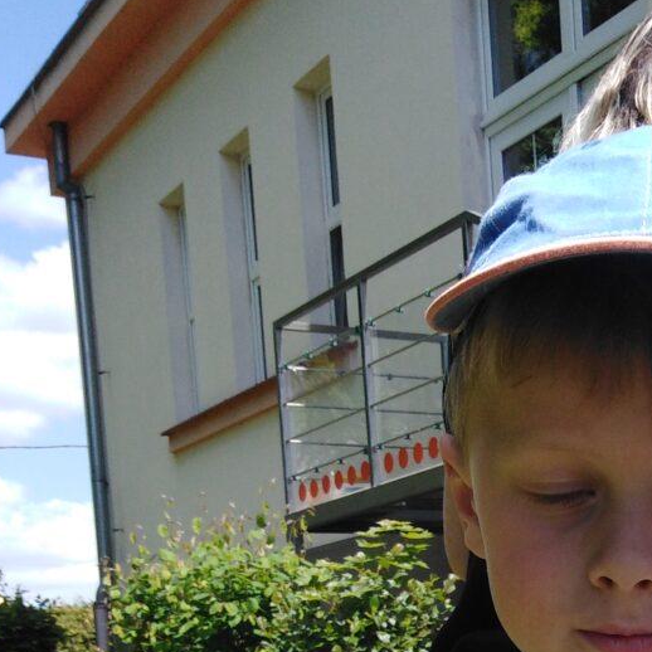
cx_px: 560
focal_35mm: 71
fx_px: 1513
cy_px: 840
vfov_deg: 22.0
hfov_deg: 23.8
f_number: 2.2
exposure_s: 1/718
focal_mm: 3.46
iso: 100
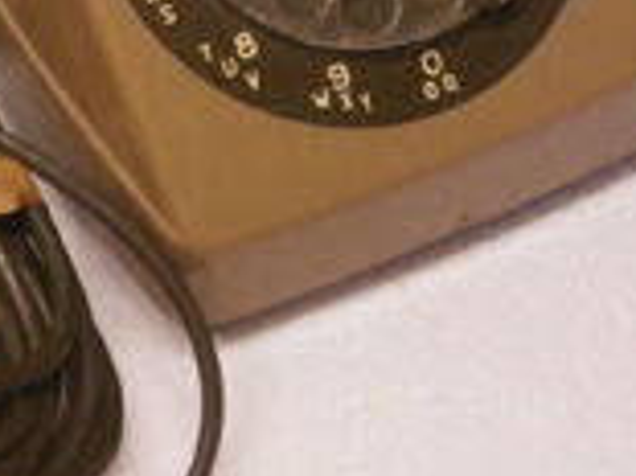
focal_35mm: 146
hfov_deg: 13.5
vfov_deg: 10.0
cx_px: 107
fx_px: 2680
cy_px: -90
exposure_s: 1/40
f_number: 3.4
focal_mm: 8.3
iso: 200
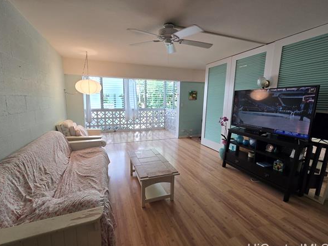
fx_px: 133
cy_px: 122
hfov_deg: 101.9
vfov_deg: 85.7
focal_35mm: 14
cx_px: 152
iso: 50
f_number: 2.2
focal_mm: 2.2
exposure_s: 1/60
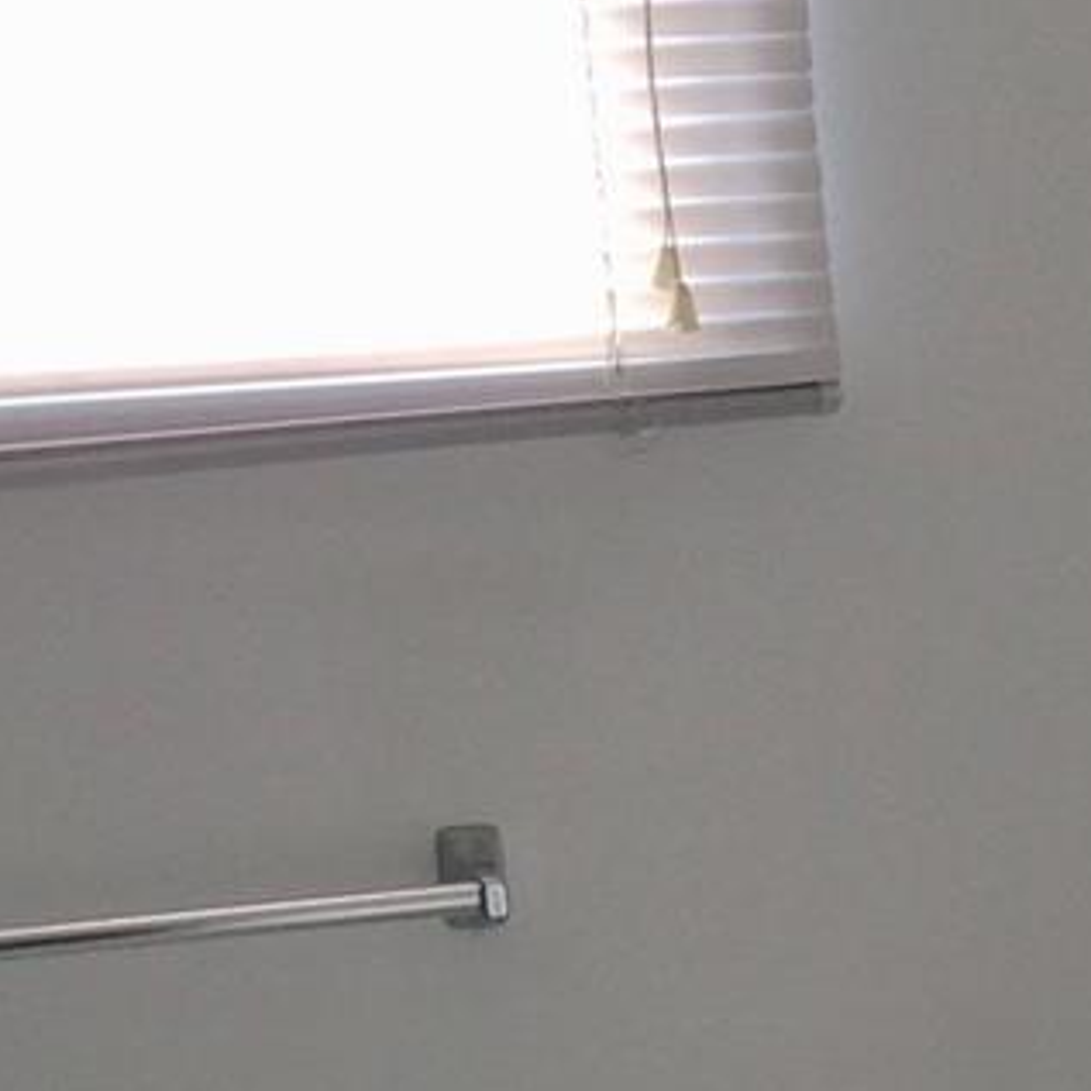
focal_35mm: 107
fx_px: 3815
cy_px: 1514
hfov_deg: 15.7
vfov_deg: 15.3
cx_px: 1308
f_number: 2.4
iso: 32
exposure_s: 1/143
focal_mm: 3.3
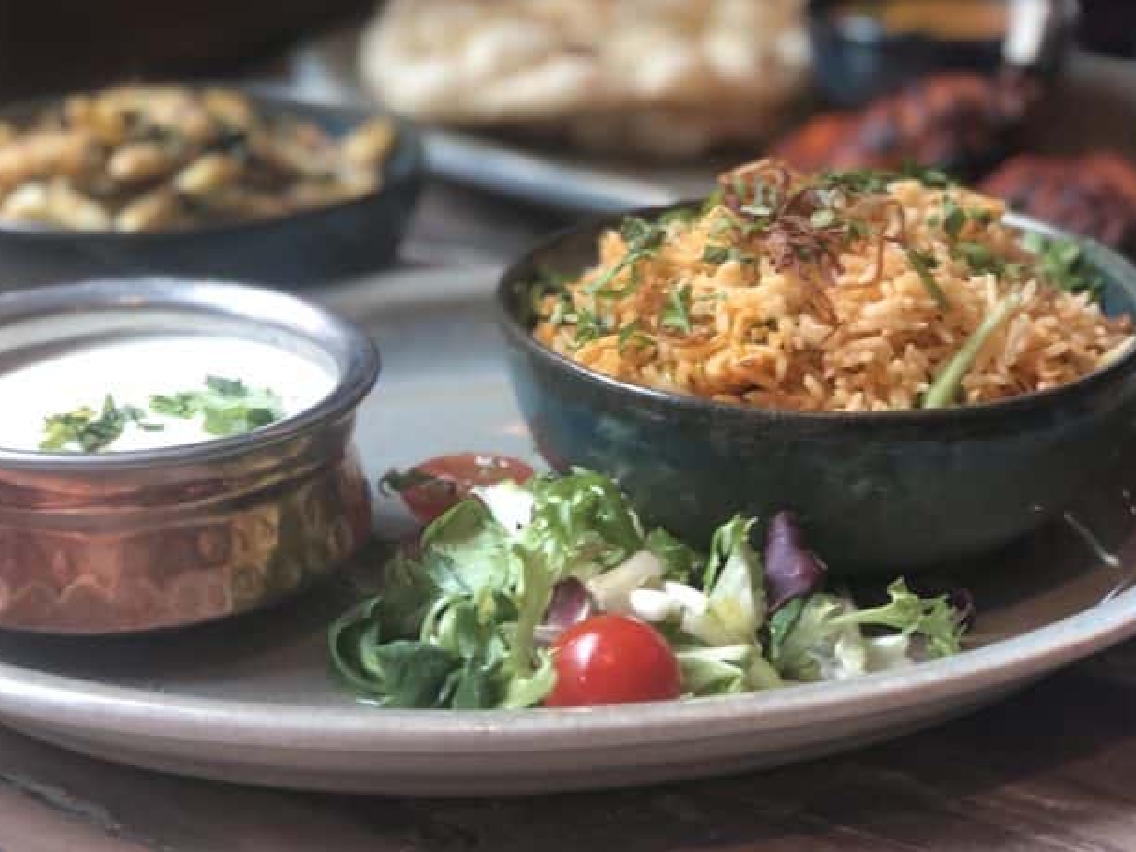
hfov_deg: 26.3
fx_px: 2428
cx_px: 592
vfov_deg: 19.9
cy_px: 315
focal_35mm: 74
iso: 100
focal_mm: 6.6
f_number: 2.8
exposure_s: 1/33
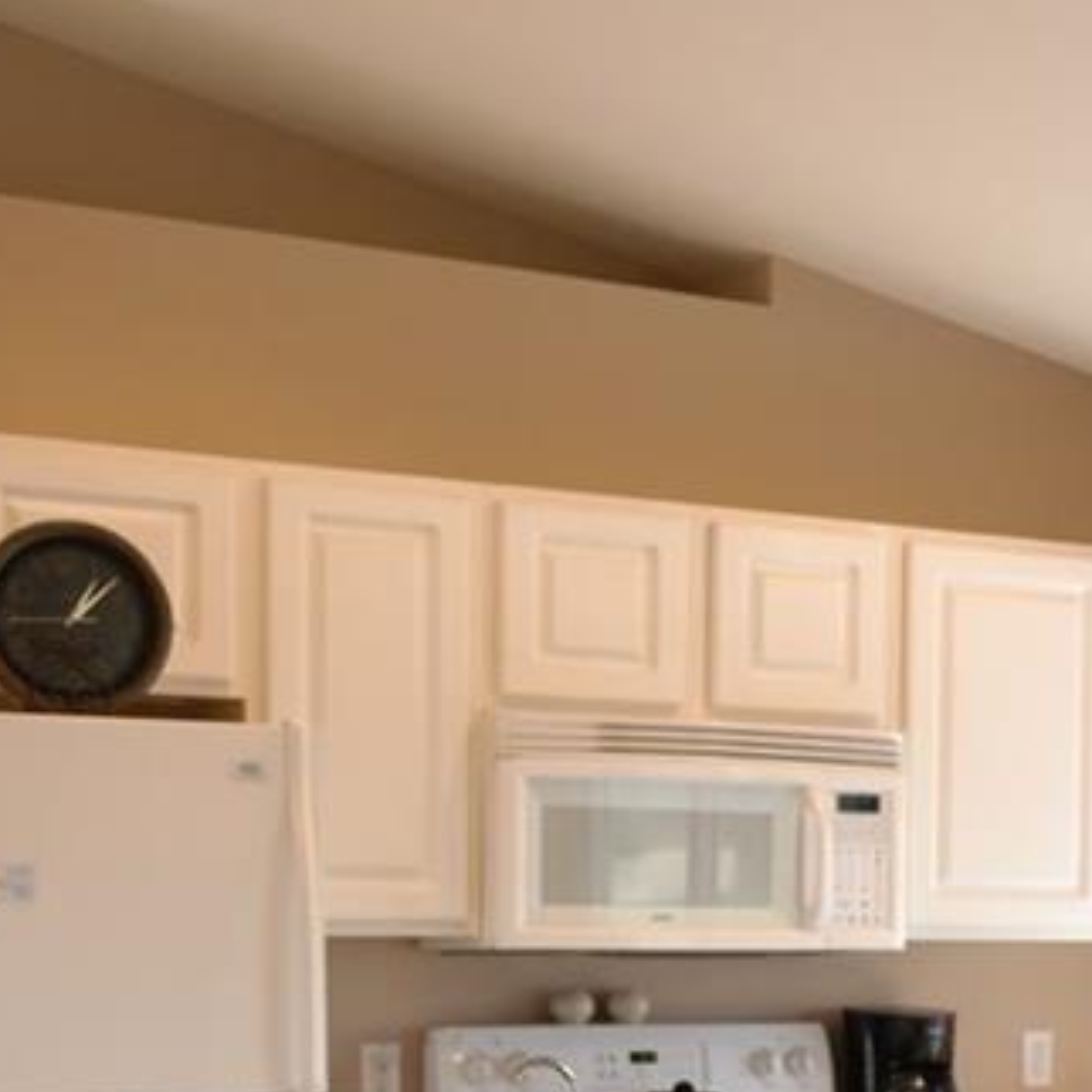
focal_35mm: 81
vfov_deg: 20.9
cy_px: 1011
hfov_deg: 19.5
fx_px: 2891
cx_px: 1472
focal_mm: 20
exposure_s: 1/40
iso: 400
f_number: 3.5
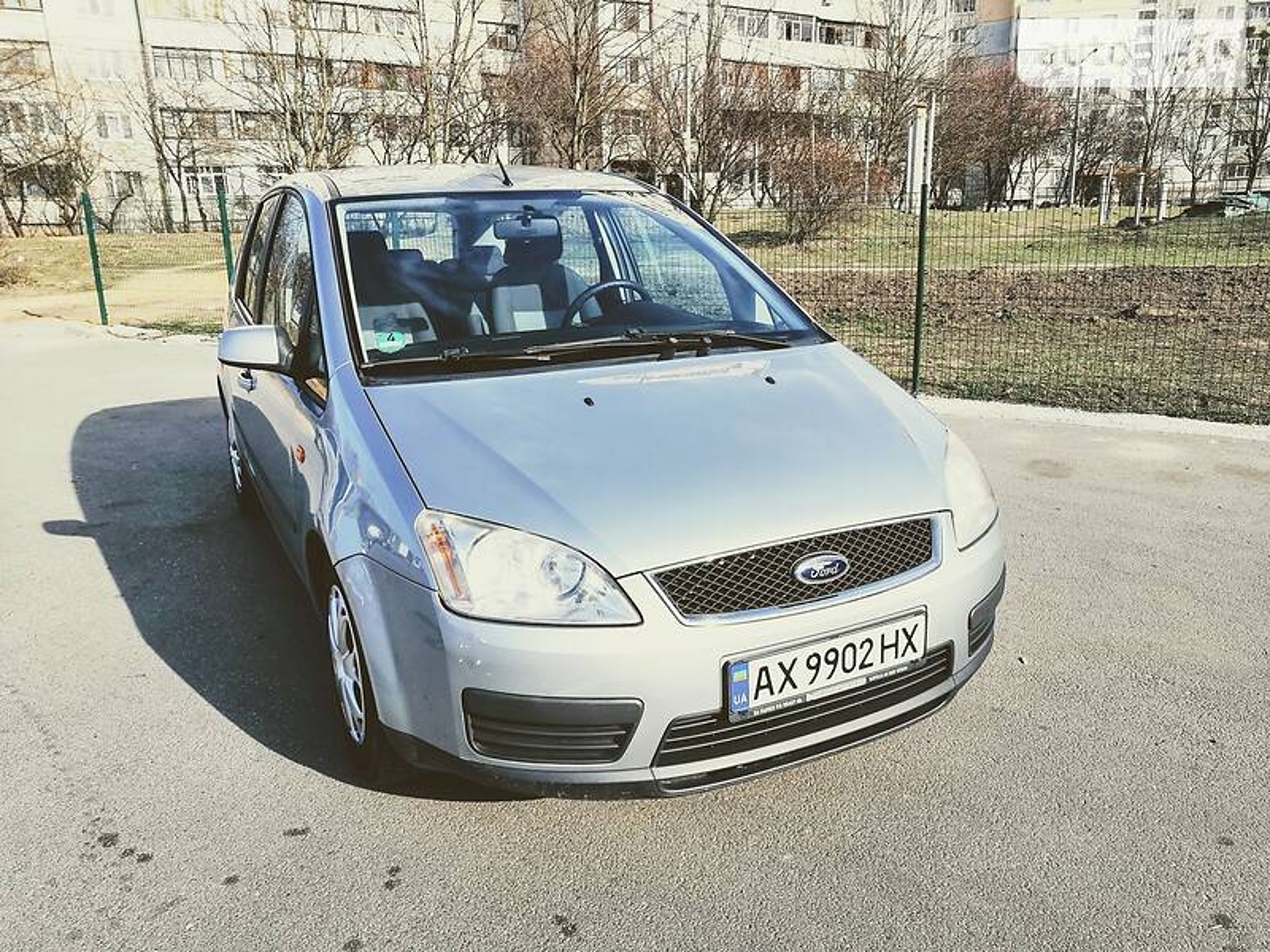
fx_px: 991
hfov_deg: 65.3
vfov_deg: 51.4
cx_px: 635
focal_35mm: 27
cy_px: 476
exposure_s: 1/777
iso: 50
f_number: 1.8
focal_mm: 4
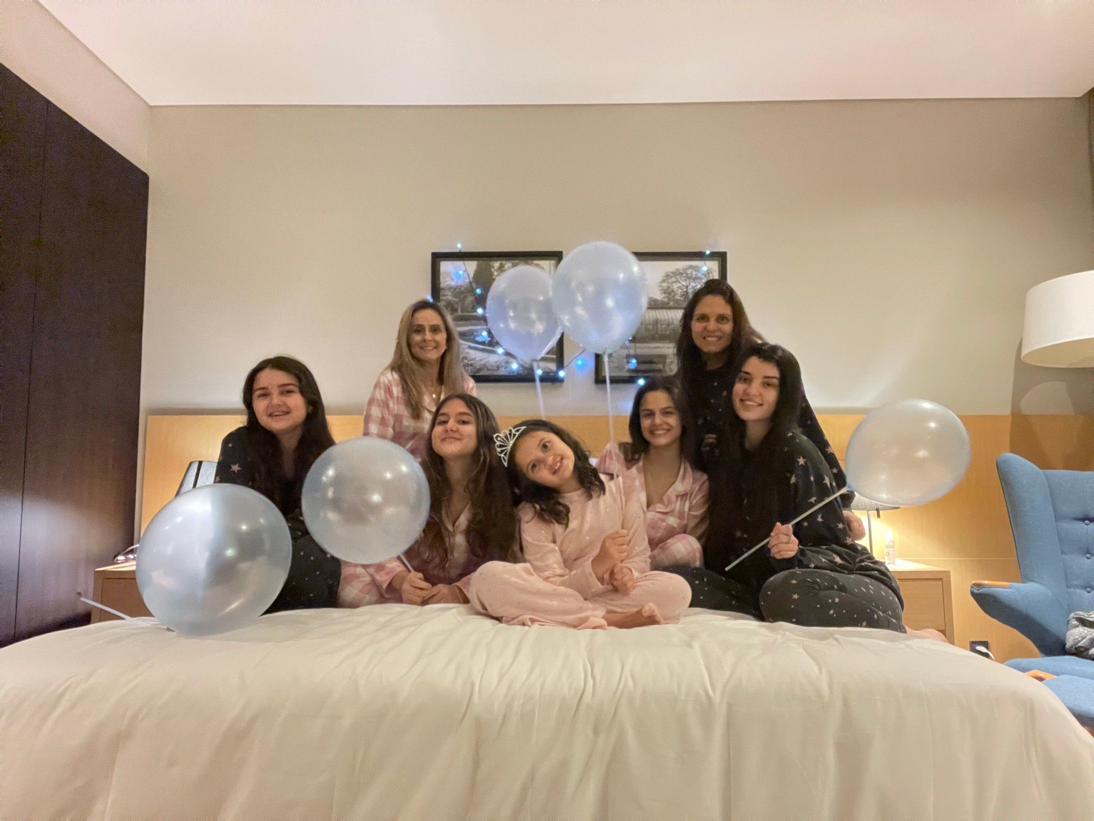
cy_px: 410
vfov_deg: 58.9
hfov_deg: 73.9
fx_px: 727
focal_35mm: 23
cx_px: 547
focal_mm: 2.71
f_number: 2.2
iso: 1250
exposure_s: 1/17
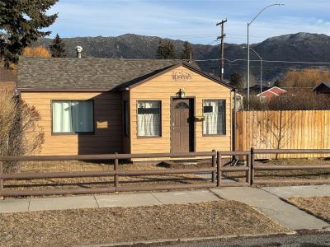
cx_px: 165
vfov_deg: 28.0
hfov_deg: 36.8
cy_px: 124
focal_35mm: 52
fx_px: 496
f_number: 1.6
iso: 40
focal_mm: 5.96
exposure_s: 1/1949
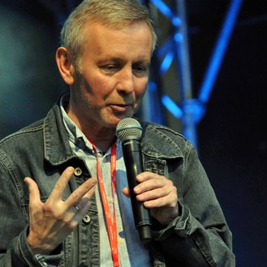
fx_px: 3709
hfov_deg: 4.1
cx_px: 141
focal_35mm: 425
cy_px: 178
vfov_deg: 4.1
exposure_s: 1/125
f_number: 6.3
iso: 3200
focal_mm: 200
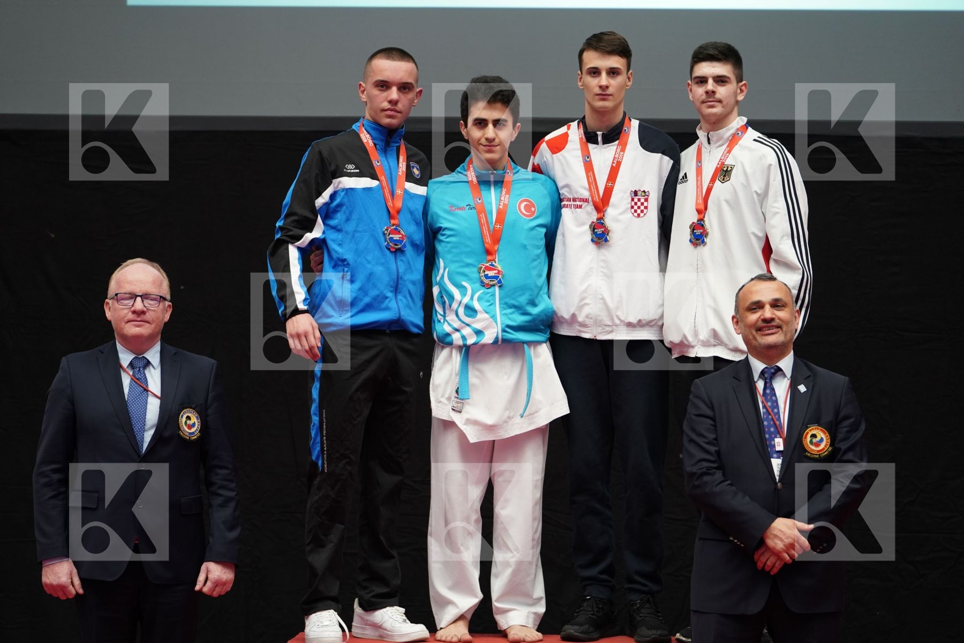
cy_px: 322
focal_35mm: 117
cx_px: 482
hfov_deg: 17.5
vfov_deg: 11.7
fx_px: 3133
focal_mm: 117
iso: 1250
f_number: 2.8
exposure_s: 1/320
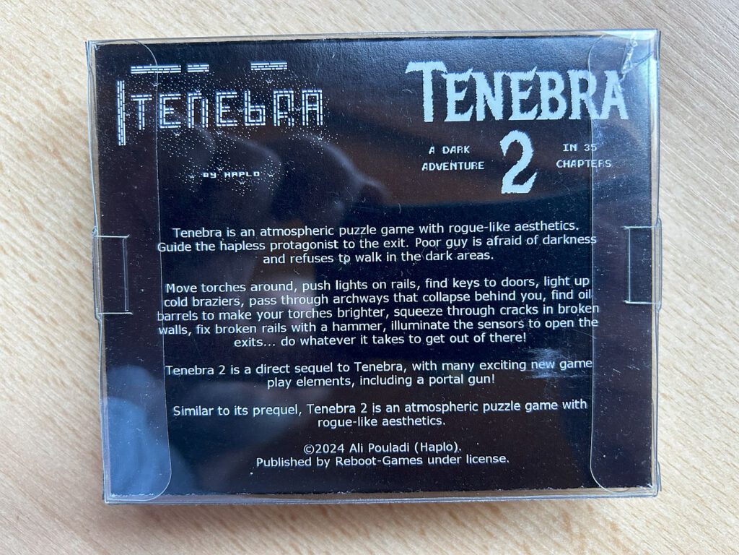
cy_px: 278
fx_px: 555
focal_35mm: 26
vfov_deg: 53.1
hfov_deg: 67.3
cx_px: 370
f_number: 1.5
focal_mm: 5.7
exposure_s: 1/60
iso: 200
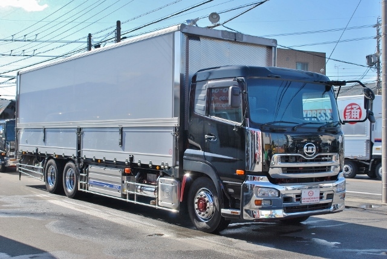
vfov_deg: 28.1
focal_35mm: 48
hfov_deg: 41.1
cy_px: 130
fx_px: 516
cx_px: 194
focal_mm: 32
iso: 100
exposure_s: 1/160
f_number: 6.3
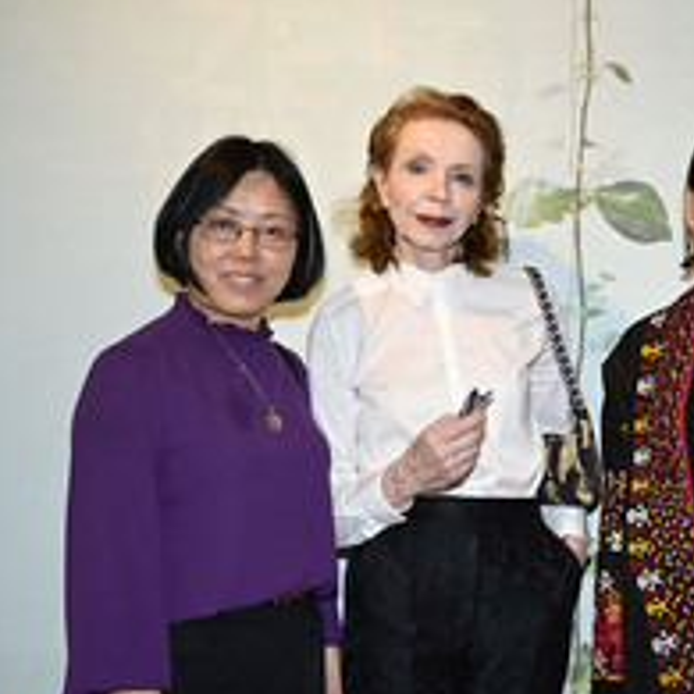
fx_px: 1202
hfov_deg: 30.5
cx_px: 650
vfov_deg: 31.9
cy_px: 470
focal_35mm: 53
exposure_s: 1/200
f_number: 3.5
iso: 1250
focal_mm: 27
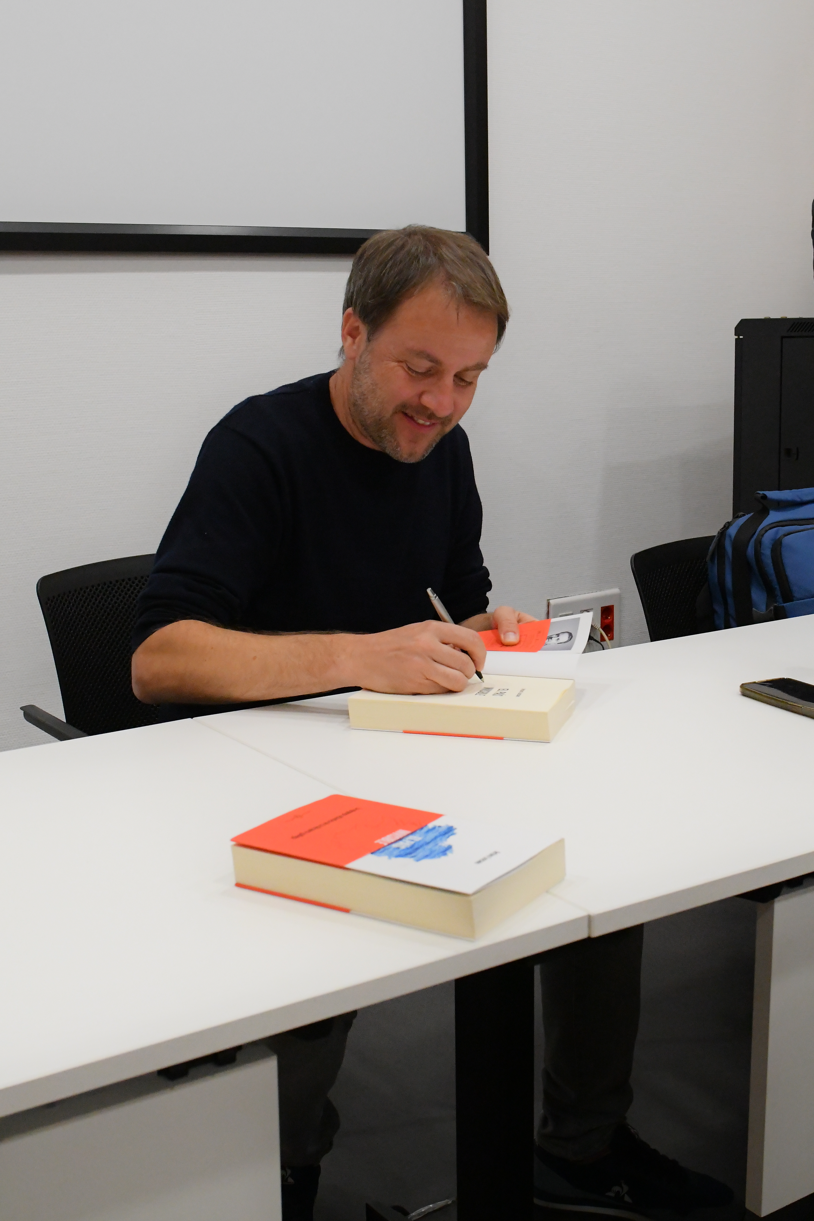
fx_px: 1424
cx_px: 407
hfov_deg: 31.9
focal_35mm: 42
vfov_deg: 46.4
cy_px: 610
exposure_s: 1/320
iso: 7200
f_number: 7.1
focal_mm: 28
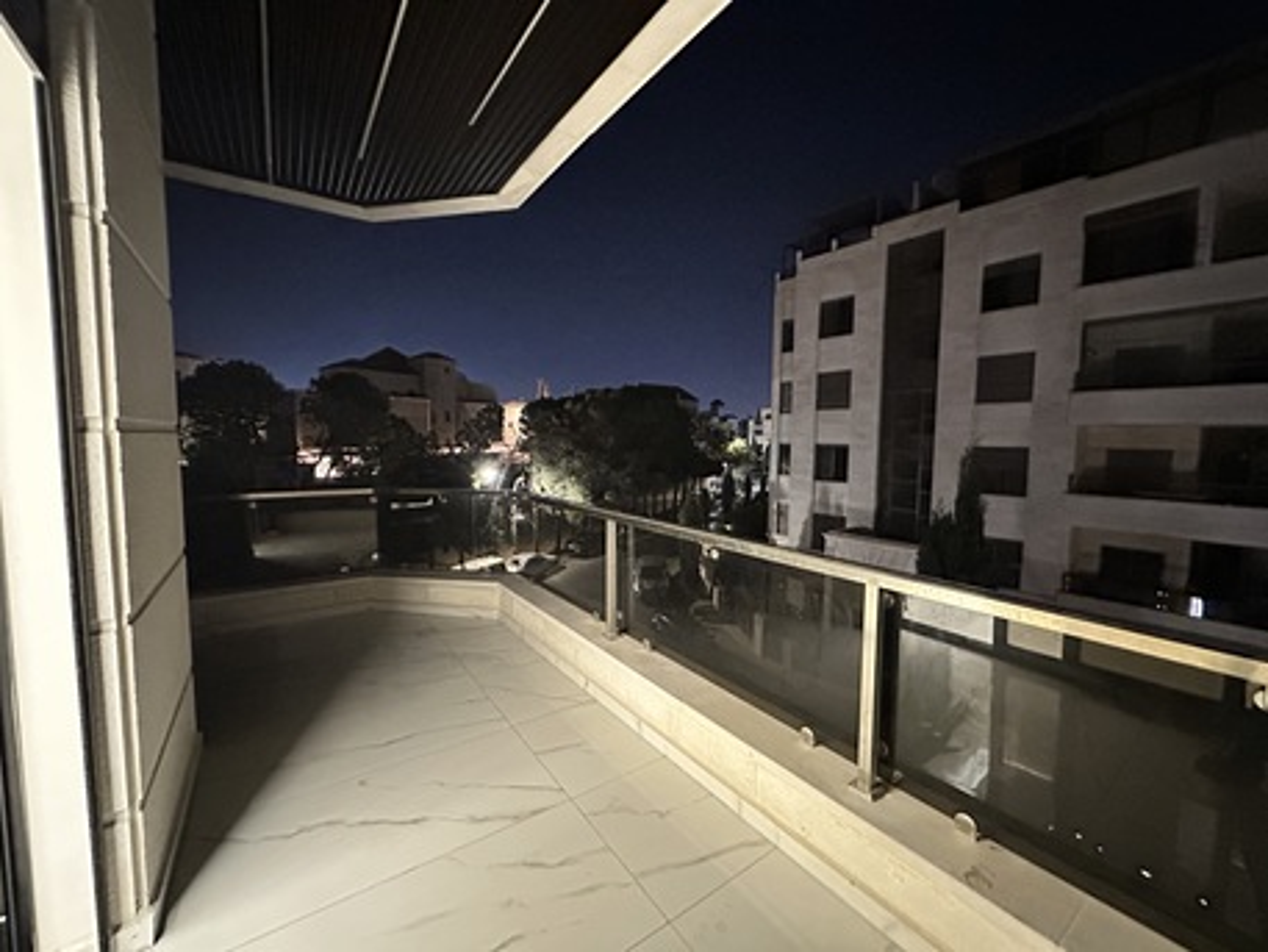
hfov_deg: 102.0
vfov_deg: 85.7
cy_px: 476
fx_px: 513
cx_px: 634
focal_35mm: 14
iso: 2500
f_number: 2.2
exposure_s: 1/17
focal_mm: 2.22
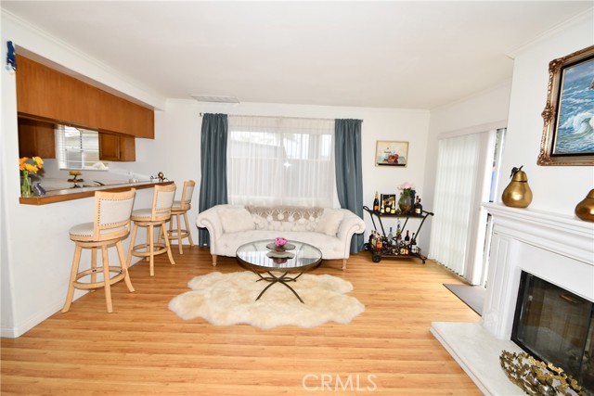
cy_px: 198
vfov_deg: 77.4
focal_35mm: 15
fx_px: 248
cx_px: 297
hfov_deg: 100.4
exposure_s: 1/125
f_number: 5.6
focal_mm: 10
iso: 125
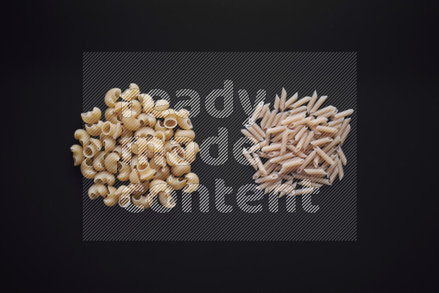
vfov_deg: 27.0
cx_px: 220
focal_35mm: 50
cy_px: 146
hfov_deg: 39.6
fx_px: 610
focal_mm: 50
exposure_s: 1/100
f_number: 8
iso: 100
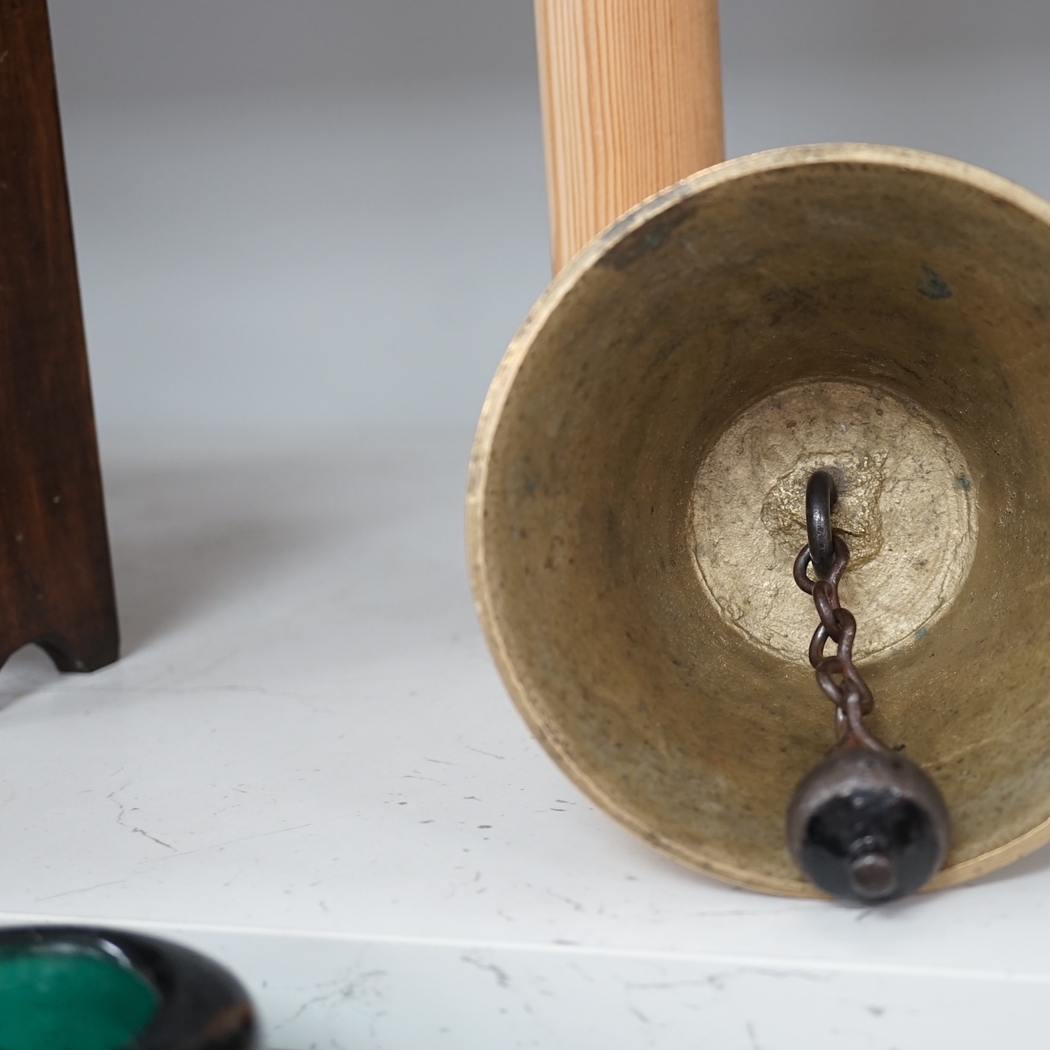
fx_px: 1990
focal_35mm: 58
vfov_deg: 29.6
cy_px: 523
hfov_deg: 29.2
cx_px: 742
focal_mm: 30
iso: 500
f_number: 3.5
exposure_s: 1/60
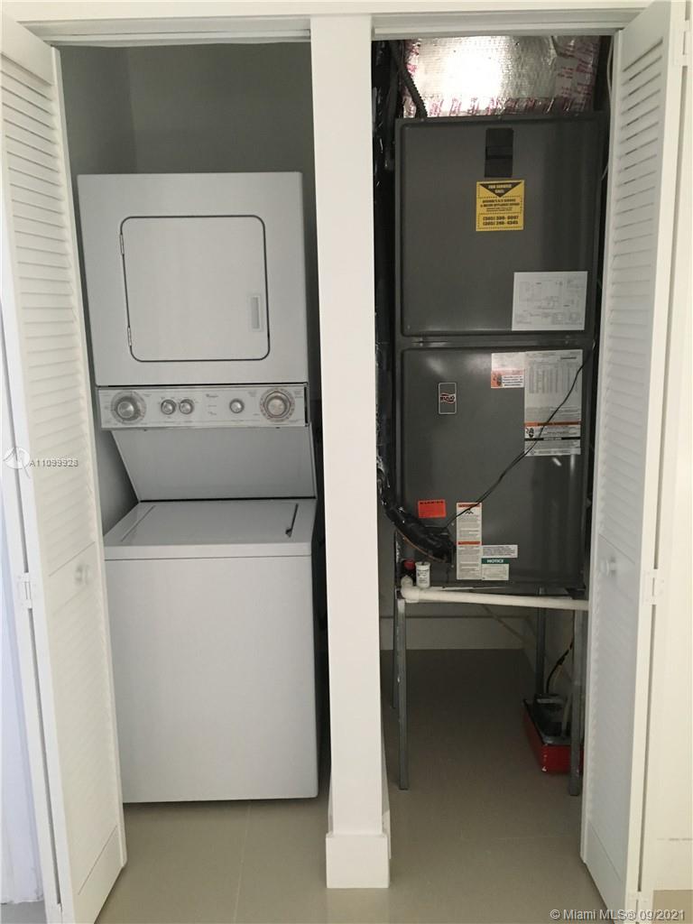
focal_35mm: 29
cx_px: 346
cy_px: 462
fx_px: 774
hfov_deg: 48.2
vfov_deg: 61.7
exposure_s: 1/24
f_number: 2.2
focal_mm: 4.15
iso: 200
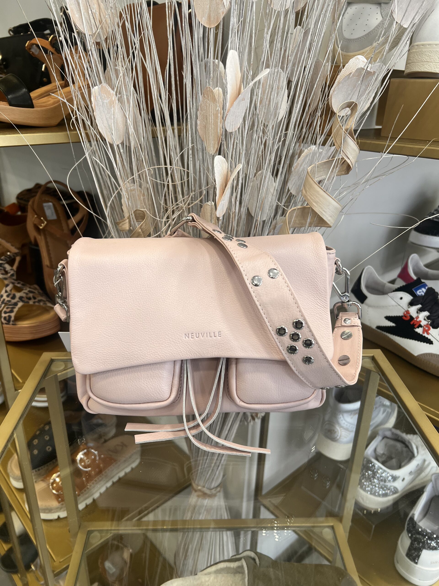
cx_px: 220
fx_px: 440
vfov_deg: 67.3
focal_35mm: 26
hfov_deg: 53.1
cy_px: 293
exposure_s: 1/100
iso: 64
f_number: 1.5
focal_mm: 5.7
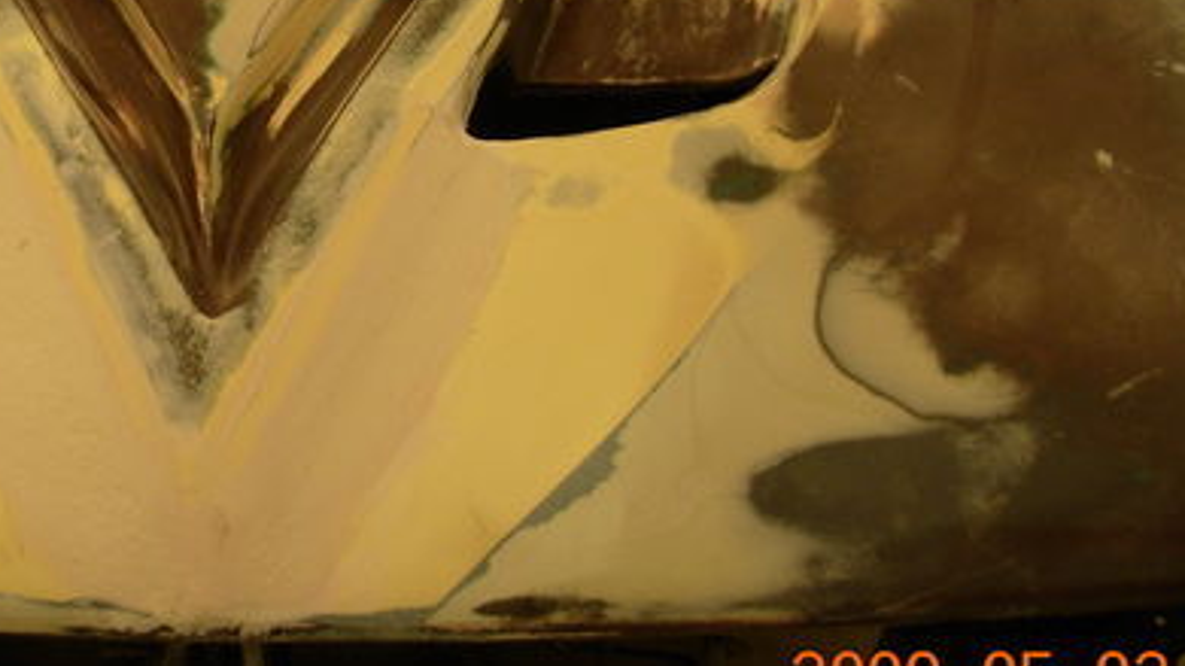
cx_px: 243
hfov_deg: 30.3
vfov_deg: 17.5
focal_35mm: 68
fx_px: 2136
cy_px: 100
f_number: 2.9
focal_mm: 6.3
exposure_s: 1/55.4
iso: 50
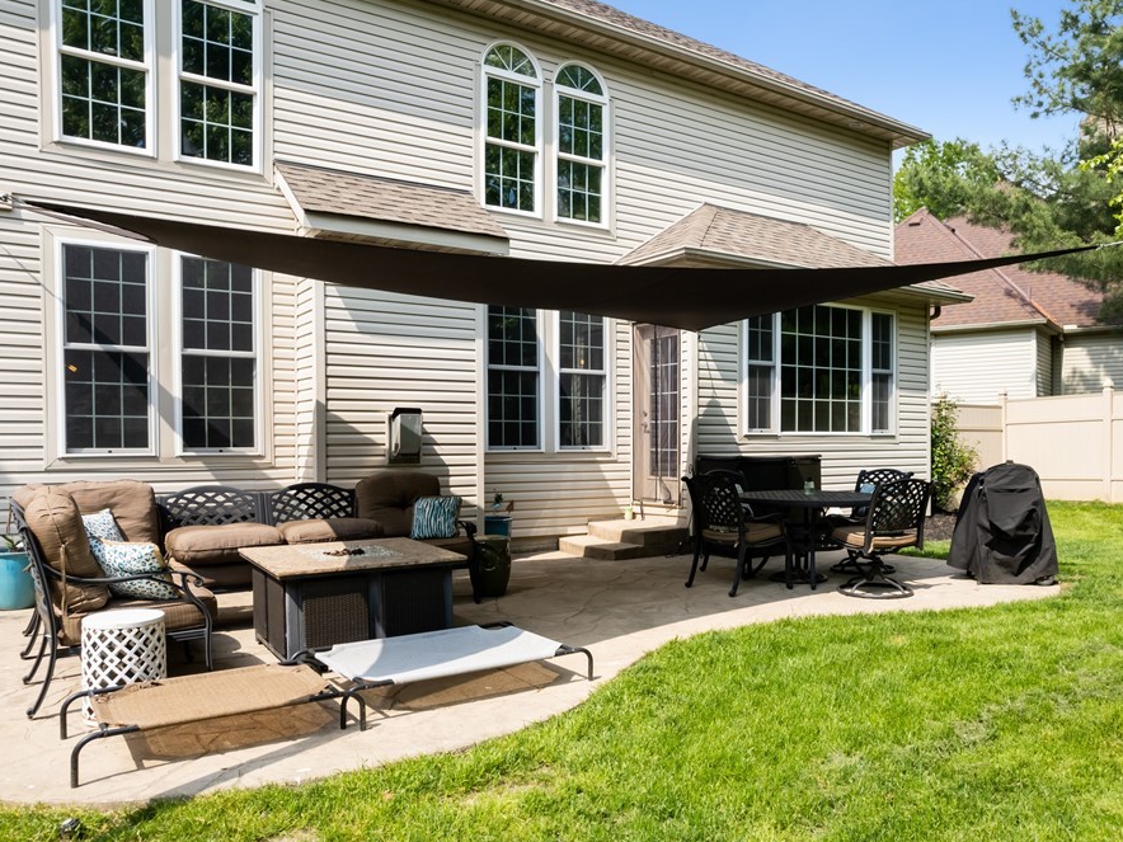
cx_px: 643
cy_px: 413
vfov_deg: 53.1
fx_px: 843
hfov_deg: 67.0
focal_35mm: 26
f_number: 2.8
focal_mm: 8.38
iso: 110
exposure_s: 1/1000
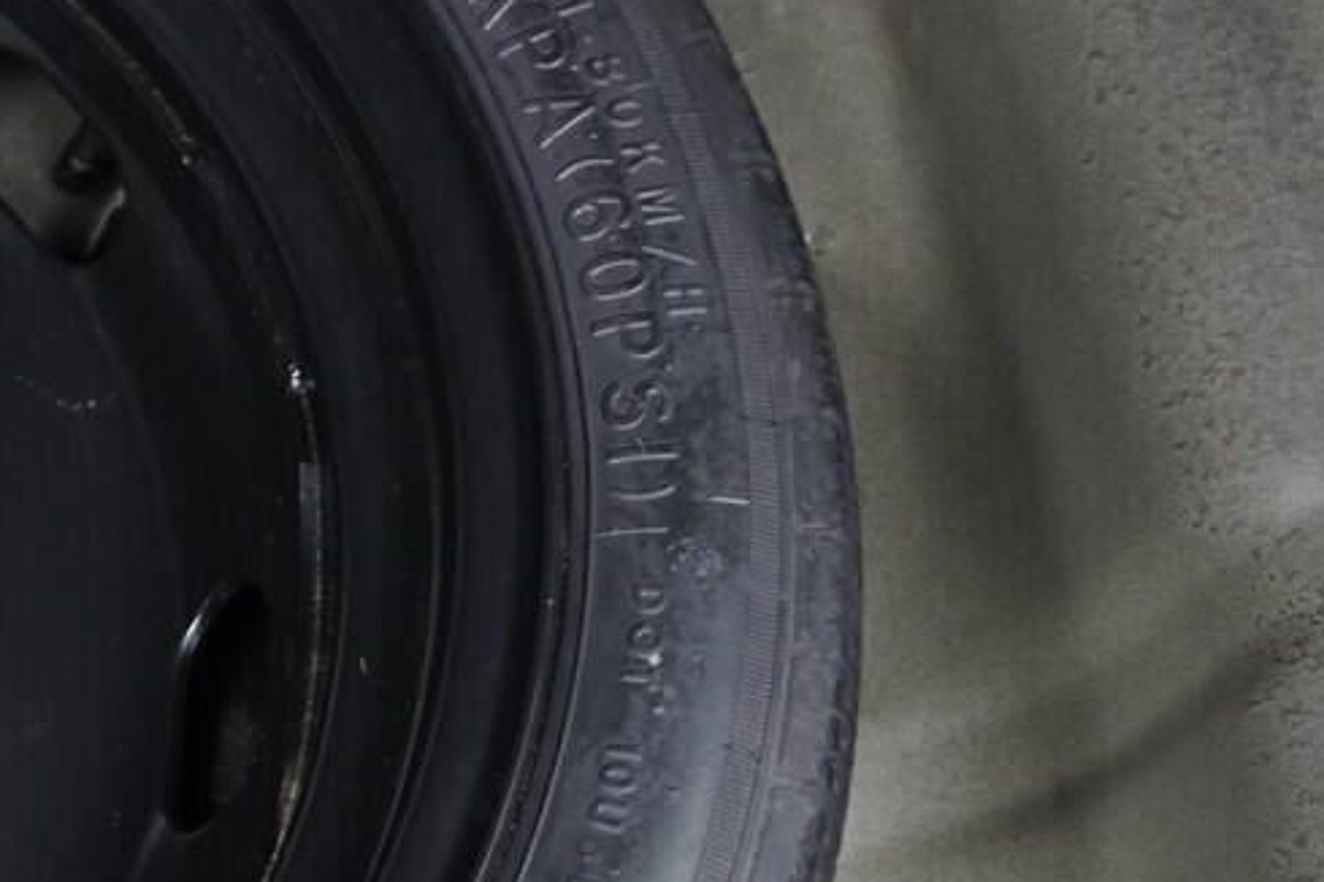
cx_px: -615
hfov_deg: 17.5
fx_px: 3898
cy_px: 593
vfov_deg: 12.9
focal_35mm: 106
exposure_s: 1/40
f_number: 2.8
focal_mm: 24
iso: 1000
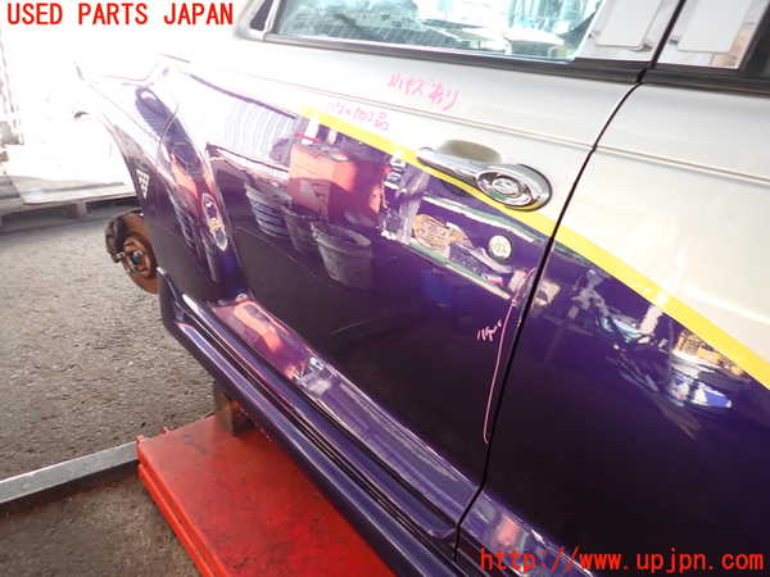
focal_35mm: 25
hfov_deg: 69.4
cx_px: 385
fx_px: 556
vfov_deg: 54.9
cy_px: 288
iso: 100
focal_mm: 4.5
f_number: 2
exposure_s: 1/100
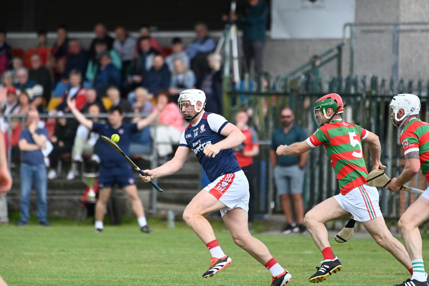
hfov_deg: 4.1
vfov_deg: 2.7
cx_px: 214
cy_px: 143
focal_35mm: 500
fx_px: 5958
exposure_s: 1/3200
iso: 1600
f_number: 5.6
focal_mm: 500
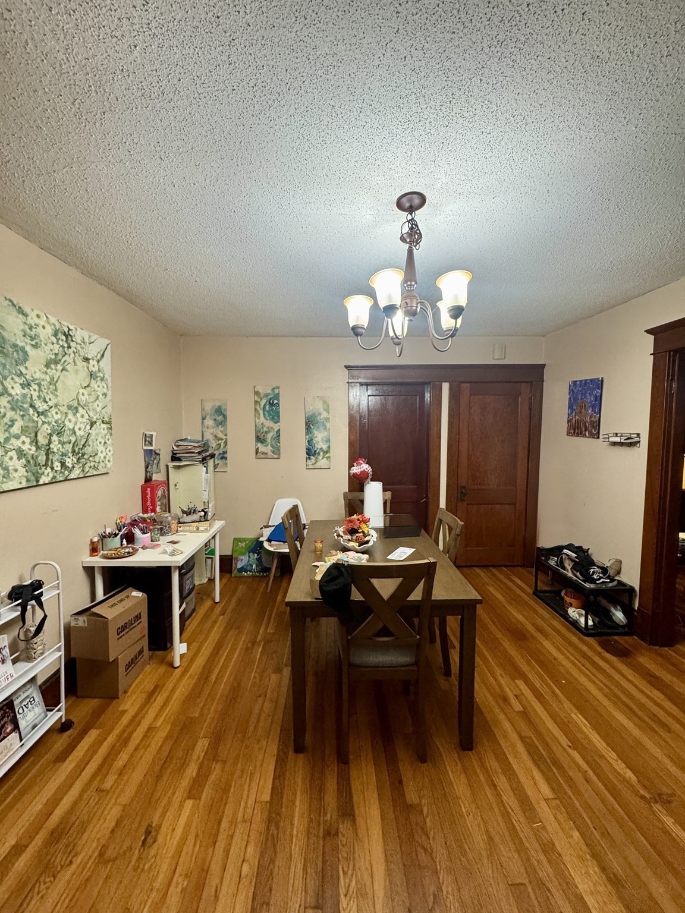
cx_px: 342
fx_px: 369
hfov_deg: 85.7
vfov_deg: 102.1
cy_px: 456
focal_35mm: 14
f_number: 2.2
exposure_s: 1/60
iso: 400
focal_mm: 2.22
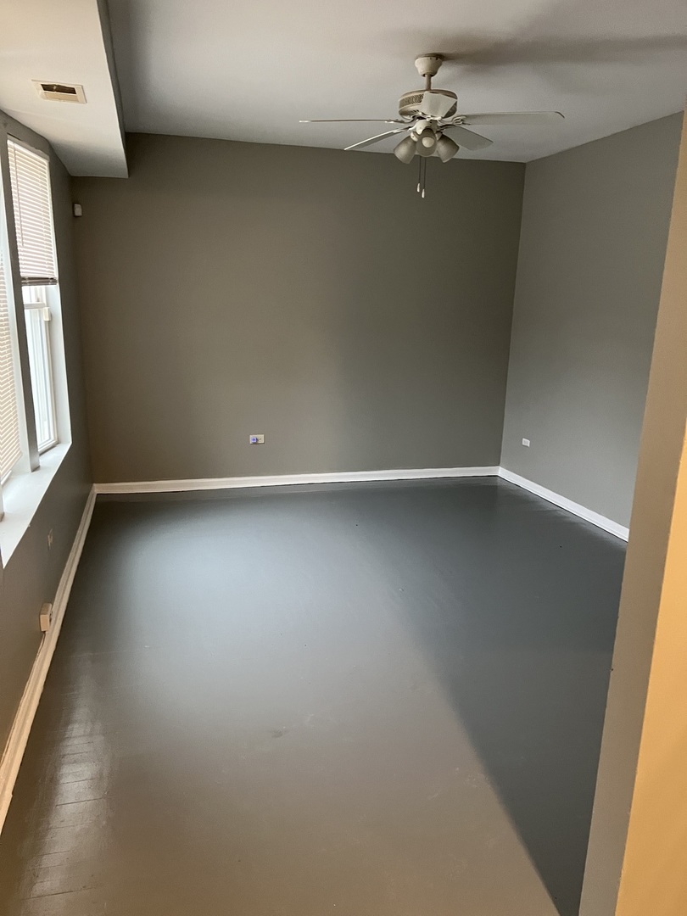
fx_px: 688
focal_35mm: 26
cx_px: 344
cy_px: 458
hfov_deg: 53.1
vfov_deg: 67.3
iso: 400
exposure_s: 1/60
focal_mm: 5.7
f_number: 1.5
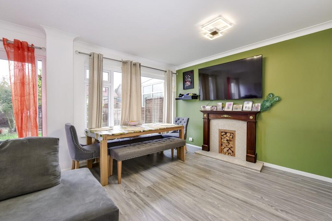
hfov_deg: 100.4
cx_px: 166
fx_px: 138
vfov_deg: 77.3
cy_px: 110
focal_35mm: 15
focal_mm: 10
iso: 640
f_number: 8
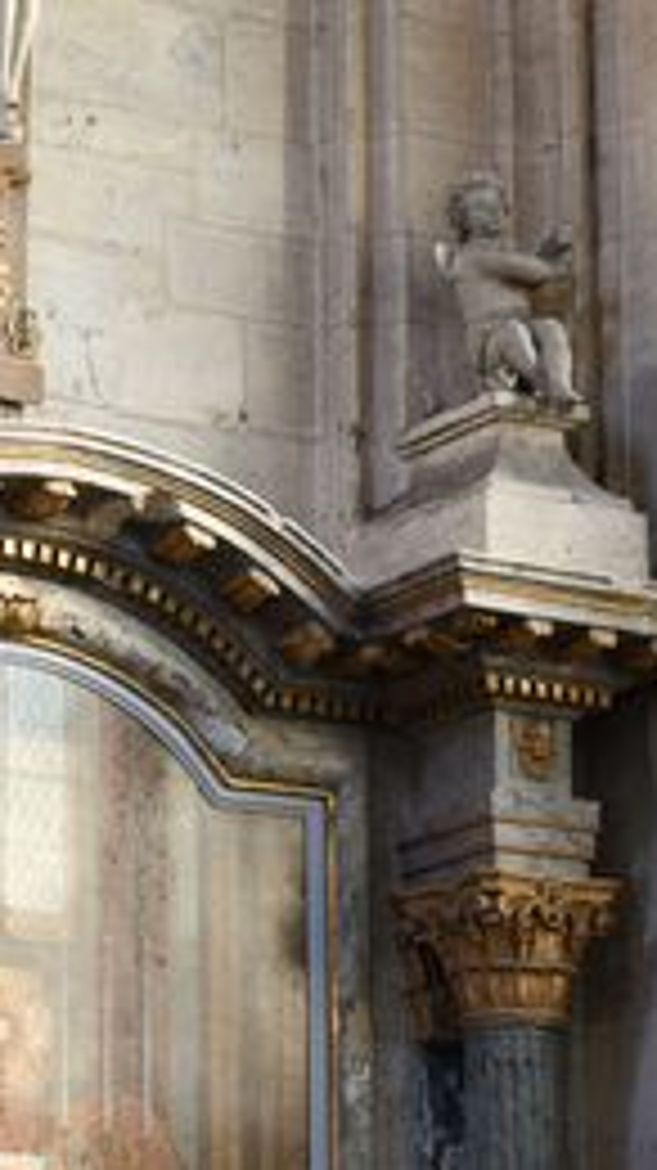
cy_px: 927
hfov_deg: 8.6
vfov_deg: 15.2
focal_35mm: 141
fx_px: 4373
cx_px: 38
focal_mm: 50
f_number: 13
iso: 64
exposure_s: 1
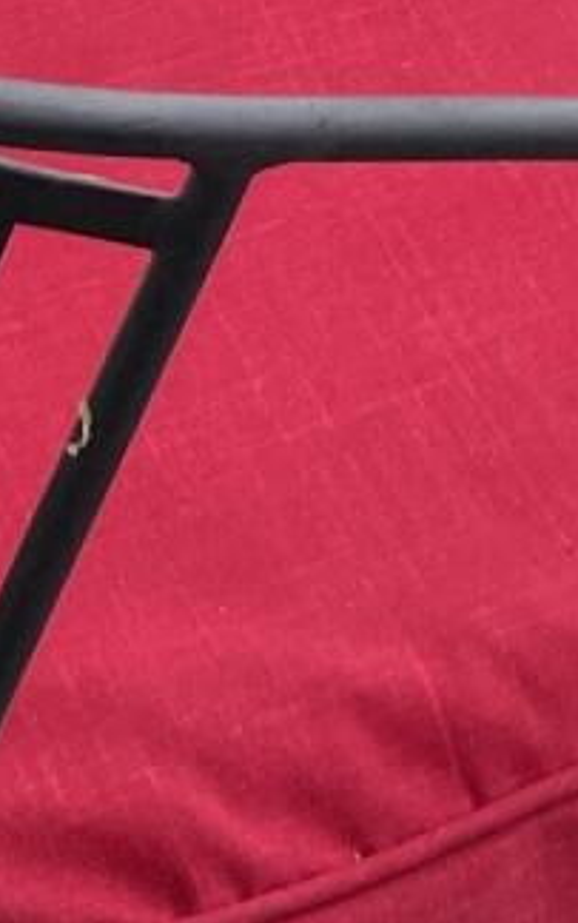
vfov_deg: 9.9
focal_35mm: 170
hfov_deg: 7.7
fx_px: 4277
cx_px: 624
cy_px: -1649
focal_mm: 4.2
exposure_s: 1/148
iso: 32
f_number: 1.6
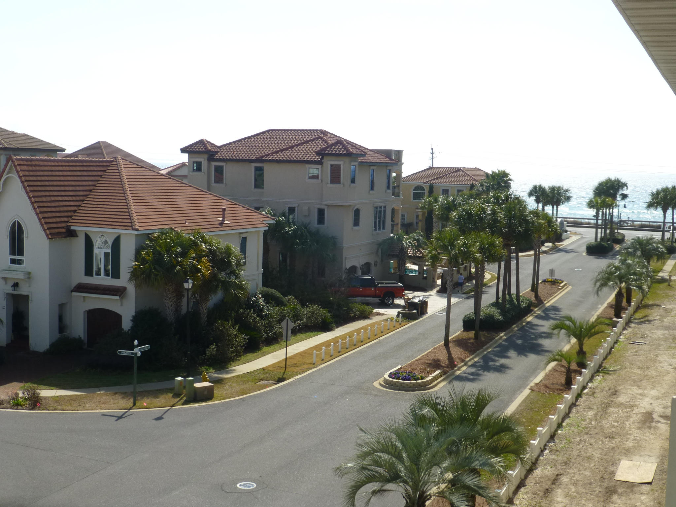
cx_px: 338
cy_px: 254
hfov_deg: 40.4
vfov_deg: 30.9
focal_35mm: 47
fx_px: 918
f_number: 4.2
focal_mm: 8.5
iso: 100
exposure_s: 1/800
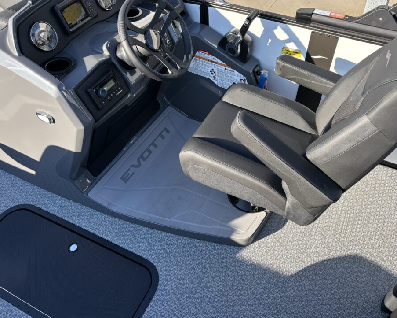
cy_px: 144
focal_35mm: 30
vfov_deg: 48.4
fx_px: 352
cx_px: 218
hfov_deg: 58.7
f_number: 1.6
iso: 50
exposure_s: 1/722
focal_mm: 5.96
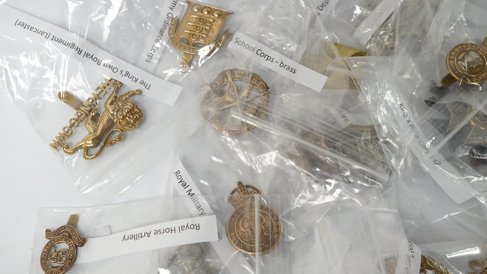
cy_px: 160
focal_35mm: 50
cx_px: 243
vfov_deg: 23.9
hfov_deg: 41.3
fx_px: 646
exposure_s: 1/100
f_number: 10
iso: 2000
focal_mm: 30
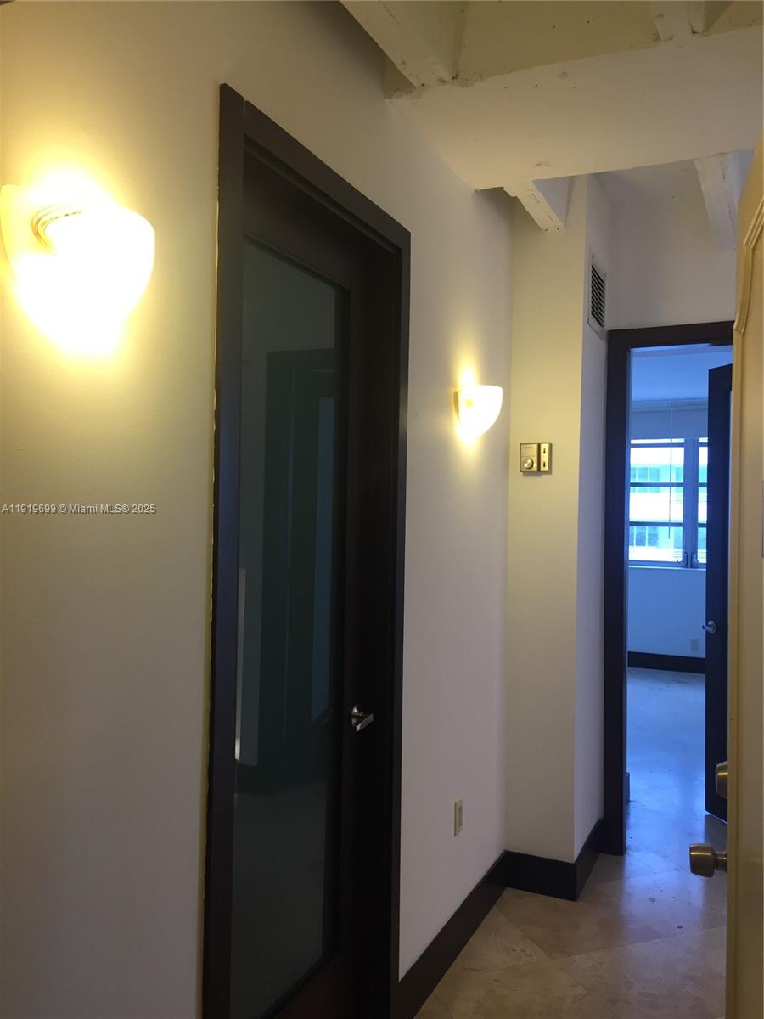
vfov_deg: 61.7
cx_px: 382
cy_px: 510
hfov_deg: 48.2
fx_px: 853
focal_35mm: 29
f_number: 2.2
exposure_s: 1/30
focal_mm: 4.15
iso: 64
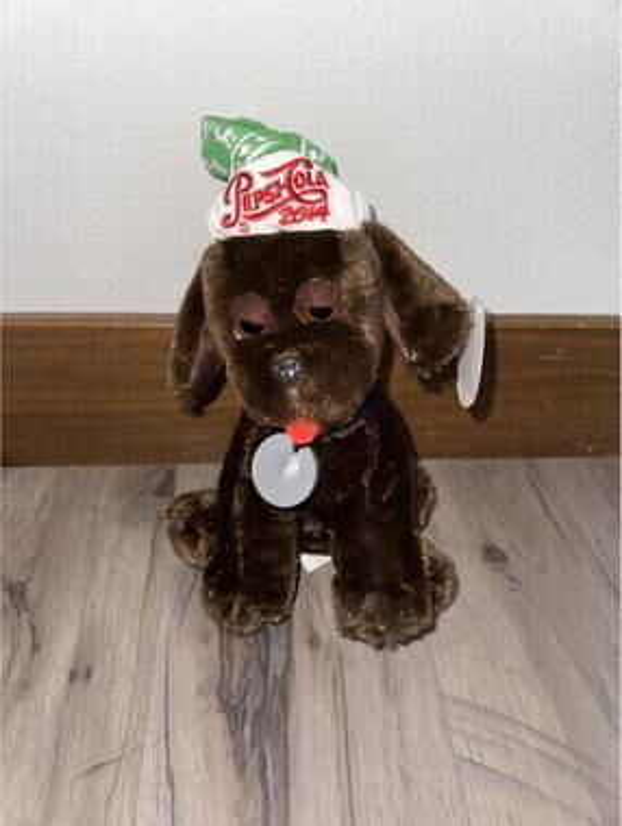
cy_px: 413
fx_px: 574
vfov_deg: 71.5
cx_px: 311
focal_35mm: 24
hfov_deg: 56.9
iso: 50
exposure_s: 1/4
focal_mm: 6.76
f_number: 1.78
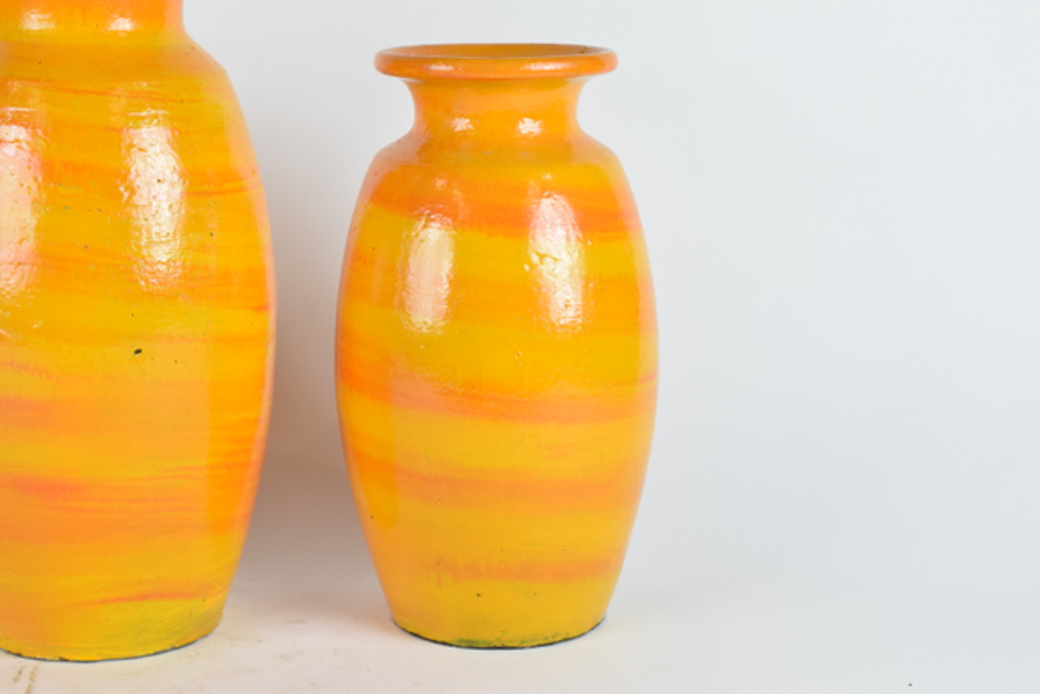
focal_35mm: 72
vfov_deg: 18.9
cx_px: 520
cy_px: 347
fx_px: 2080
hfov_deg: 28.1
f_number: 10
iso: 800
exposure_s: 1/125
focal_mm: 48
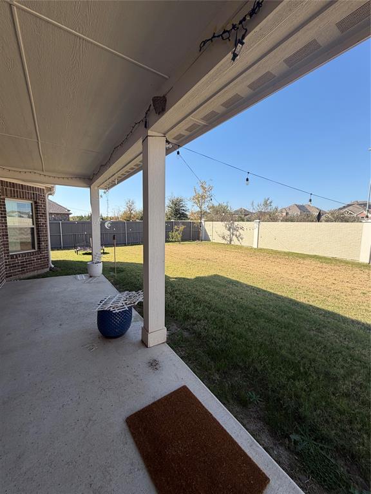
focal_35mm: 14
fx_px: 200
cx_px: 186
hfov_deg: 85.7
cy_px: 247
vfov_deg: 102.1
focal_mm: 2.22
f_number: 2.2
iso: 32
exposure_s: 1/770
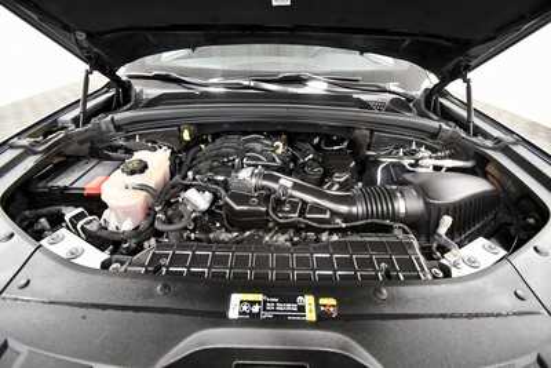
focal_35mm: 15
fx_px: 230
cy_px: 184
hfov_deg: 100.4
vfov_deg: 77.4
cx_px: 276
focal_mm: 10
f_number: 4.5
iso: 3200
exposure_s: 1/100
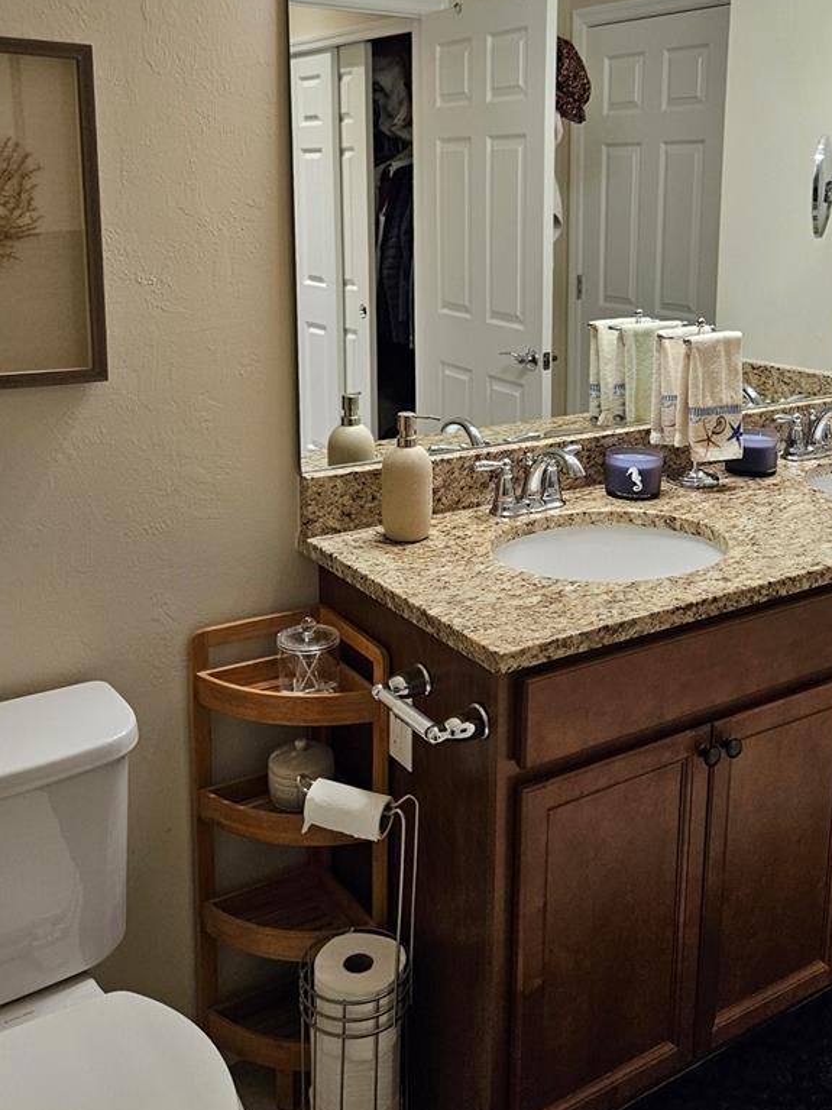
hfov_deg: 39.4
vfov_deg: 50.8
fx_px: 1154
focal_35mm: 36
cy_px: 414
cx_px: 524
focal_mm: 5.4
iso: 200
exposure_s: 1/120
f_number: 1.8
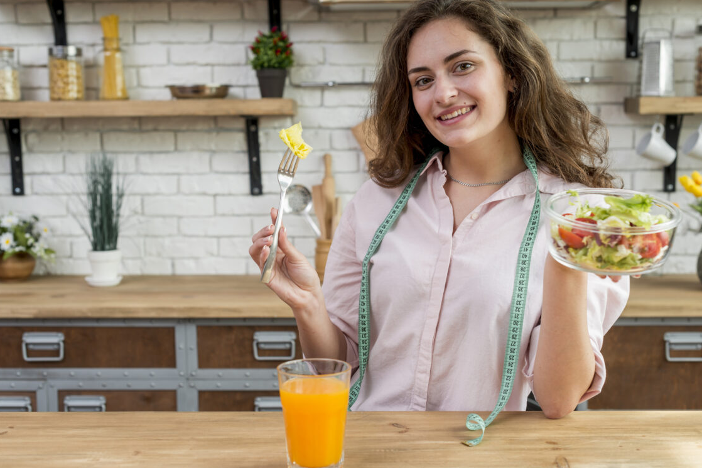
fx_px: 994
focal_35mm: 51
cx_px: 350
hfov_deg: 38.9
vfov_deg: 26.5
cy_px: 237
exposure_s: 1/160
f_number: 4.5
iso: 250
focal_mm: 50
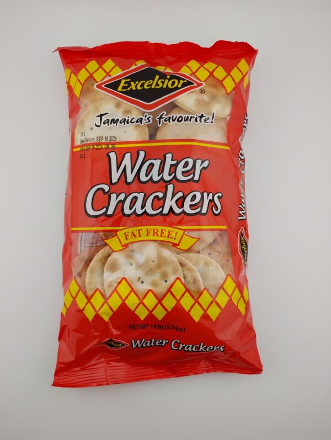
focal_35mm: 28
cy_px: 220
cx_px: 166
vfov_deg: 63.4
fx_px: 356
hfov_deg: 49.9
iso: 100
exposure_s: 1/275
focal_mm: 4.26
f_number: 1.8
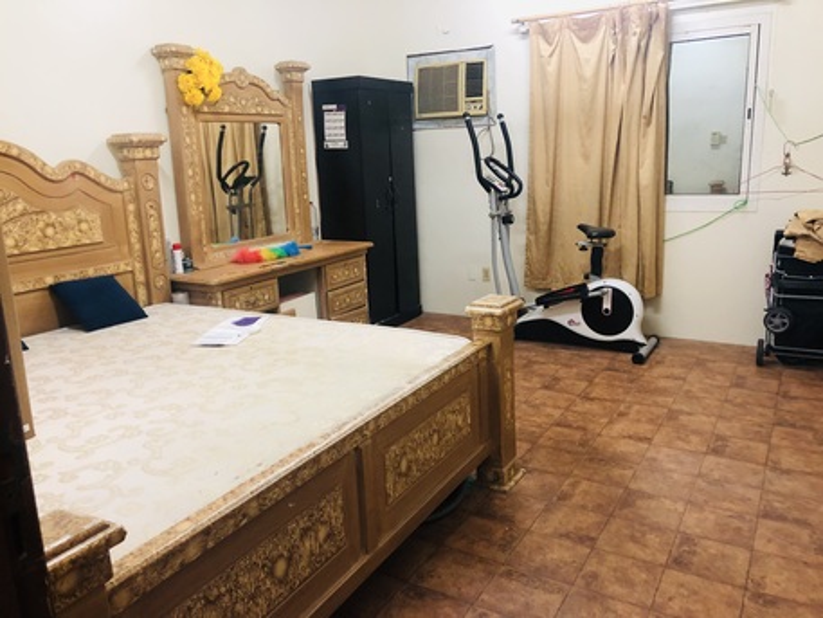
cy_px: 309
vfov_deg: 49.8
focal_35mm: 28
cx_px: 412
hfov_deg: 63.4
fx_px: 666
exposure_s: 1/13
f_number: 1.8
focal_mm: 4
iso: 100
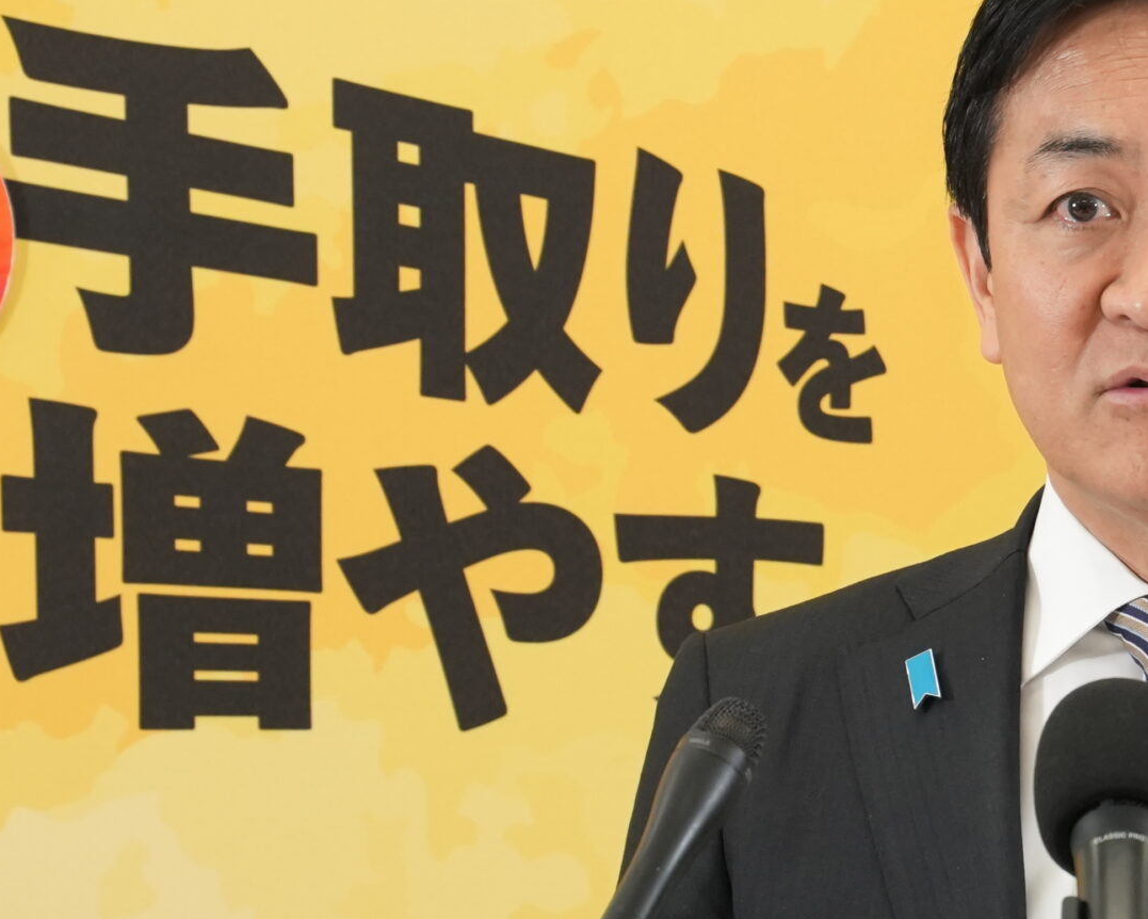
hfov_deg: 2.9
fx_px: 22734
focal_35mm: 669
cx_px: 1170
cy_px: 559
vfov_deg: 2.3
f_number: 5.6
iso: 1600
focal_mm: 200
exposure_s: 1/125
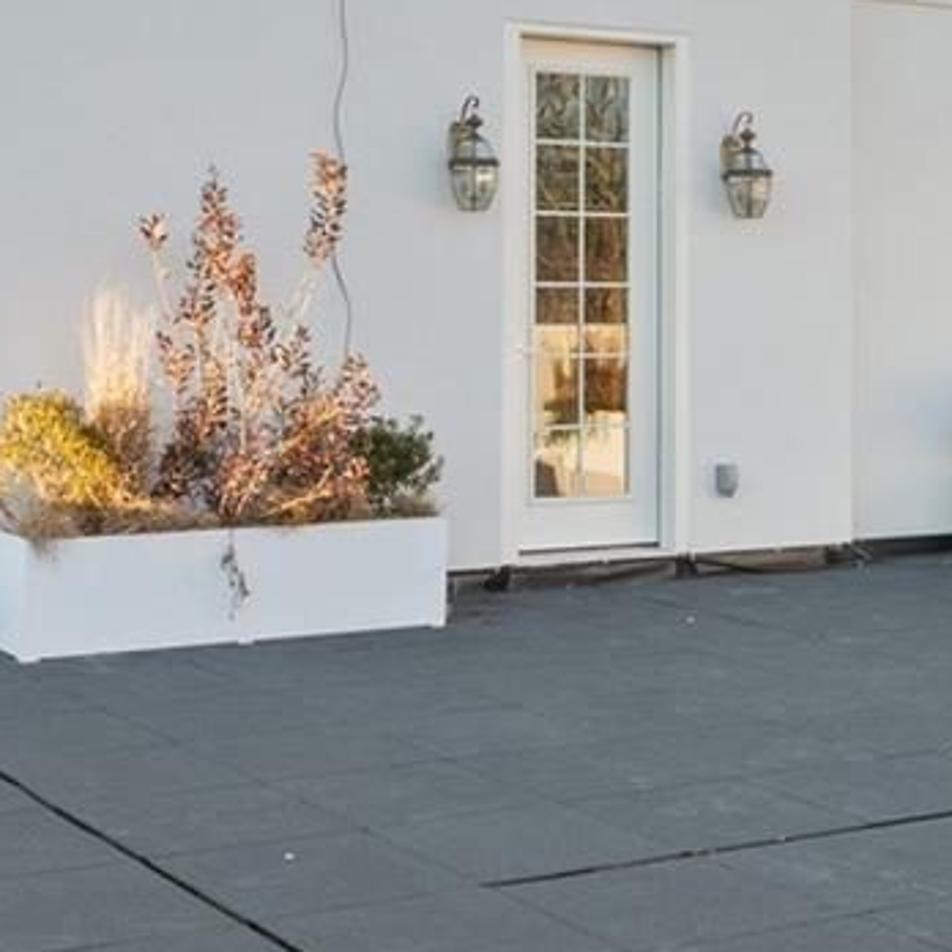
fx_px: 2178
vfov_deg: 24.3
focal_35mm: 70
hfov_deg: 24.7
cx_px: 501
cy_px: 216
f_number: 11
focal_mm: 14
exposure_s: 1/60
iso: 200
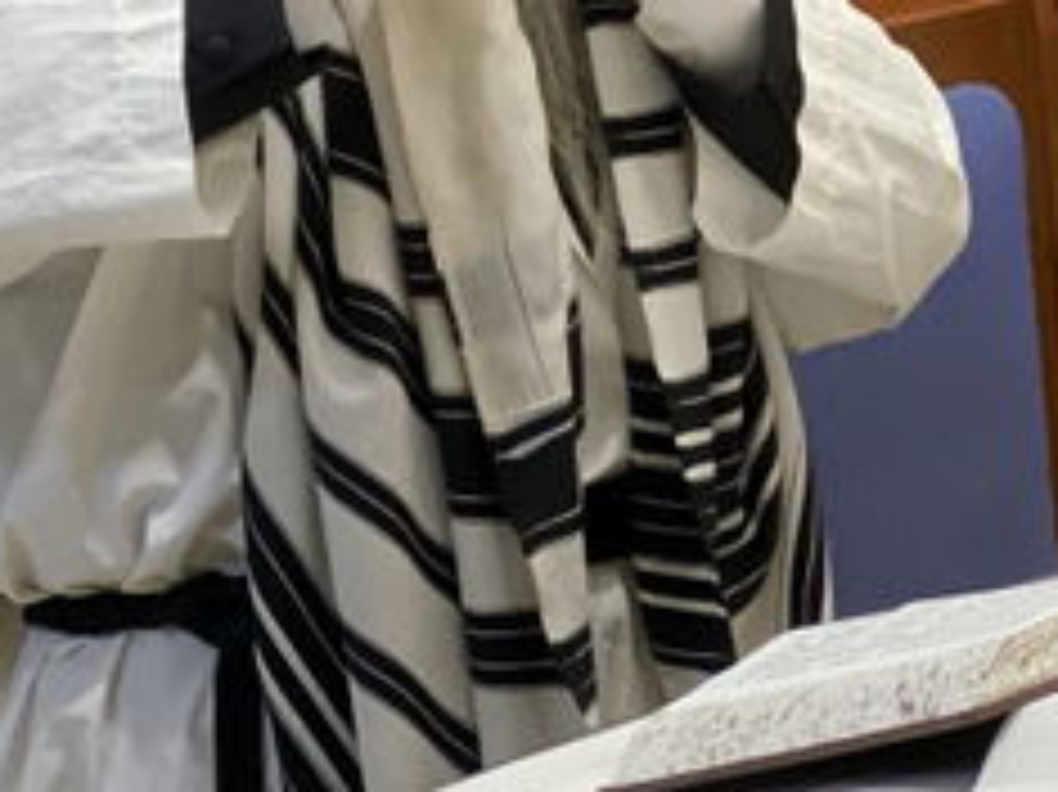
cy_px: -18
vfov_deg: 8.3
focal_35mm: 177
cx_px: 554
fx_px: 5407
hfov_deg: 11.2
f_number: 2
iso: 250
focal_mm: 6
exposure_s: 1/50
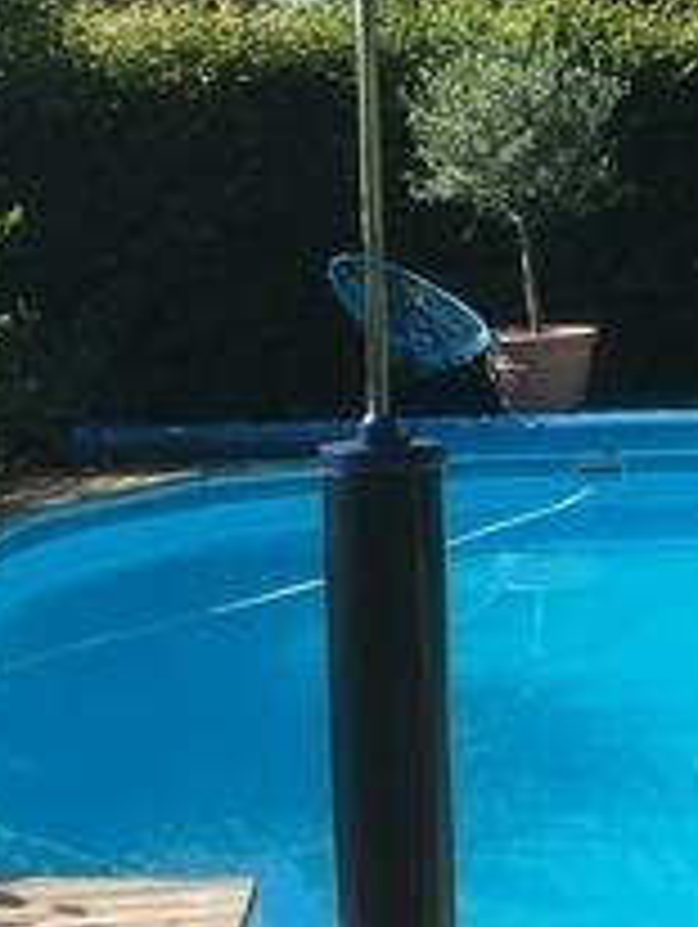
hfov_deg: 13.1
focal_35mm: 108
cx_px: 982
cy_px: 392
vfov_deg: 18.2
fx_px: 2898
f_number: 2.2
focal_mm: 4.15
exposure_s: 1/1374
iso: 25
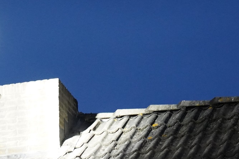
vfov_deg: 4.5
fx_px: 2018
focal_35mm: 304
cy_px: 8
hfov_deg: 6.7
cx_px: -24
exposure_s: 1/160
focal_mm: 105
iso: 6400
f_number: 4
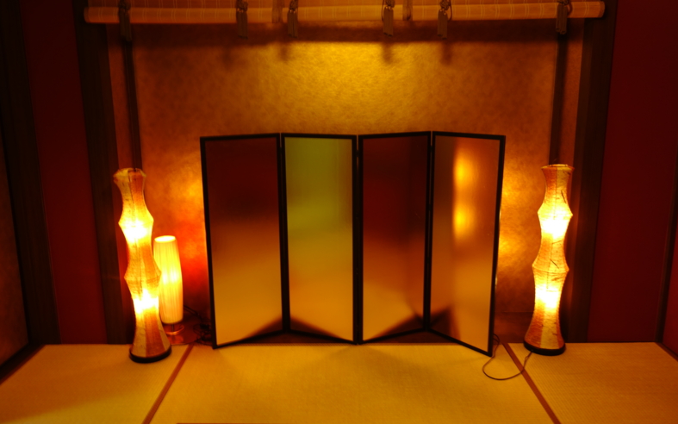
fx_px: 536
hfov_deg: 64.6
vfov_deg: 43.2
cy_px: 206
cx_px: 334
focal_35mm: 29
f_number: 1.8
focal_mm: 10.4
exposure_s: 1/13
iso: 100
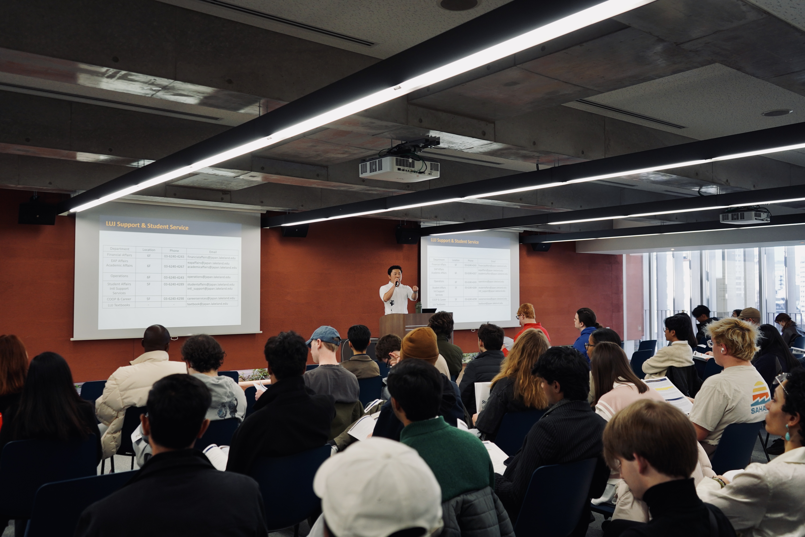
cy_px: 268
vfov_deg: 43.6
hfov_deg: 61.9
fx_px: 671
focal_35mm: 30
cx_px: 402
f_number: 4
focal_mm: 30
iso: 640
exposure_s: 1/160
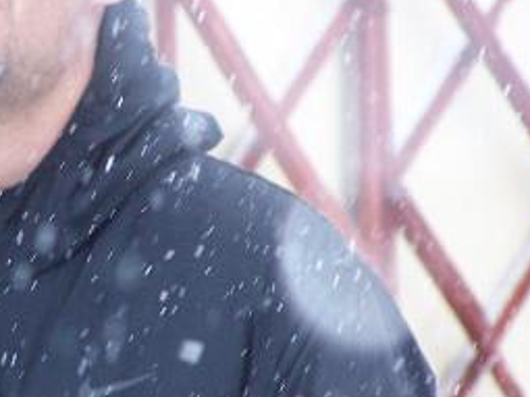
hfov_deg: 2.7
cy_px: 187
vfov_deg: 2.0
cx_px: 69
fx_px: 11126
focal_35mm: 727
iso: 160
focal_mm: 39.5
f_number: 3.3
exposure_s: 1/200
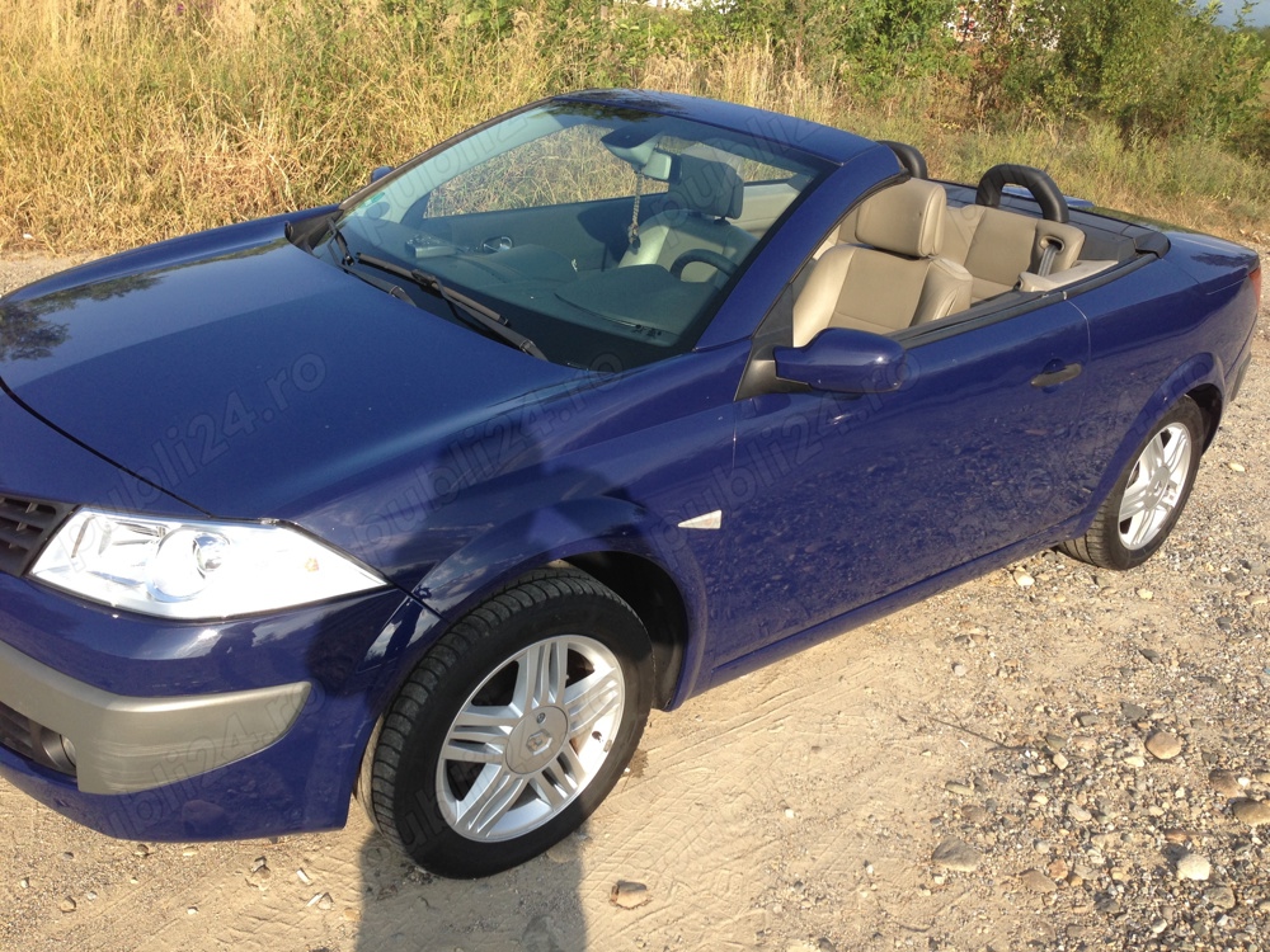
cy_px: 476
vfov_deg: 42.9
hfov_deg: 55.4
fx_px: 1211
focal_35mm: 33
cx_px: 635
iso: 50
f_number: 2.4
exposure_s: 1/678
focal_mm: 4.12
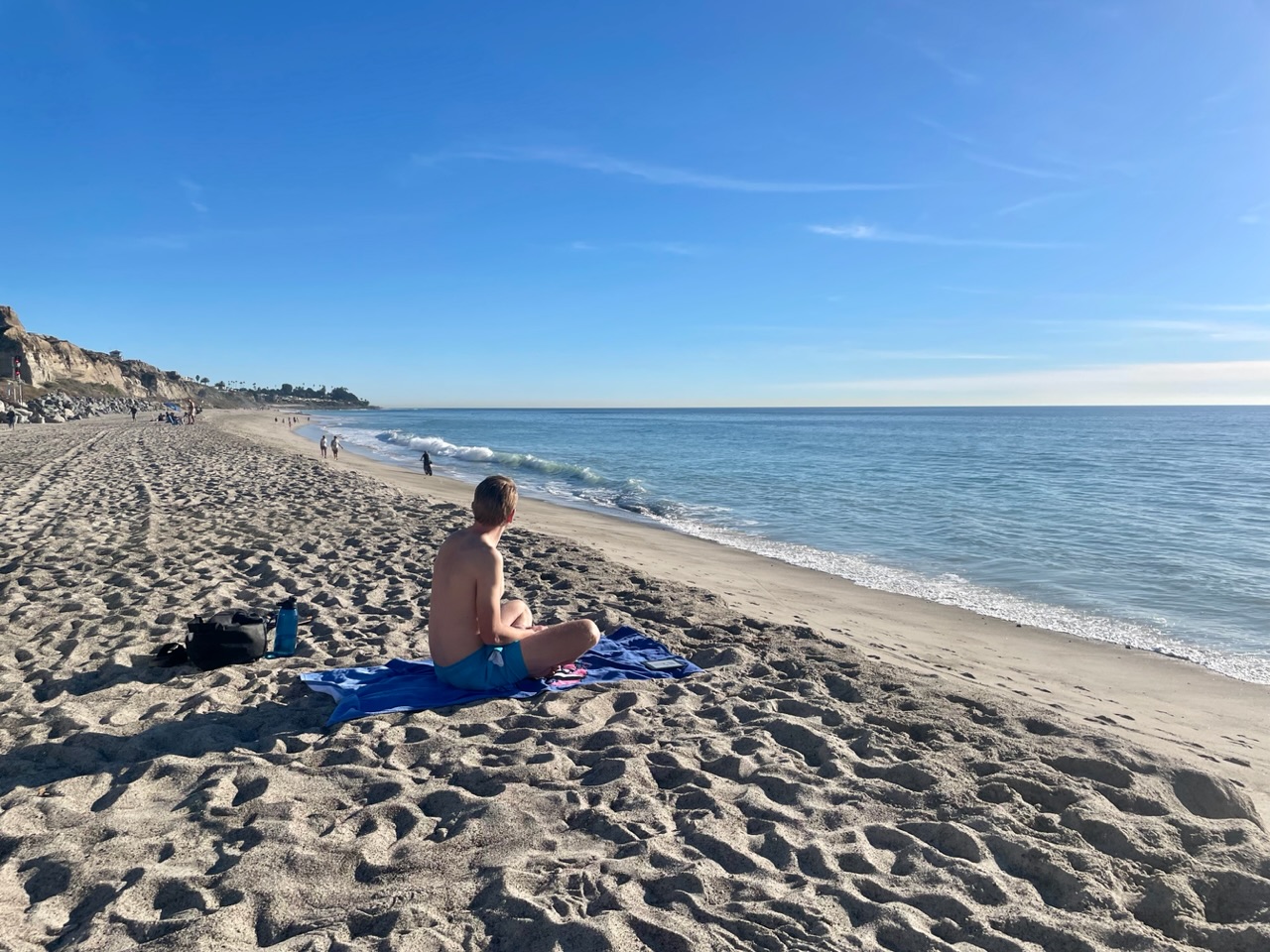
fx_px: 954
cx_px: 635
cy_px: 476
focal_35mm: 26
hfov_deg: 67.3
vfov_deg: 53.1
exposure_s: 1/5556
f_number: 1.6
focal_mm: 4.2
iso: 32
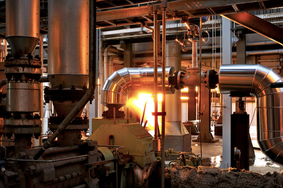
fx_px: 318
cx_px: 142
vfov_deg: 32.9
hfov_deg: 48.0
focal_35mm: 40
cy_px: 94
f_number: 16
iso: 100
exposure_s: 1
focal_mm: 27
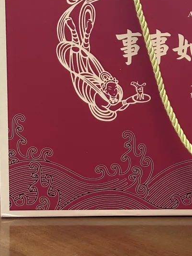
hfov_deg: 11.2
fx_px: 954
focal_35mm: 129
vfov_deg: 15.1
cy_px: 9
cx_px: 247
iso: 250
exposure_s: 1/50
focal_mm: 6.86
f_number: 1.78
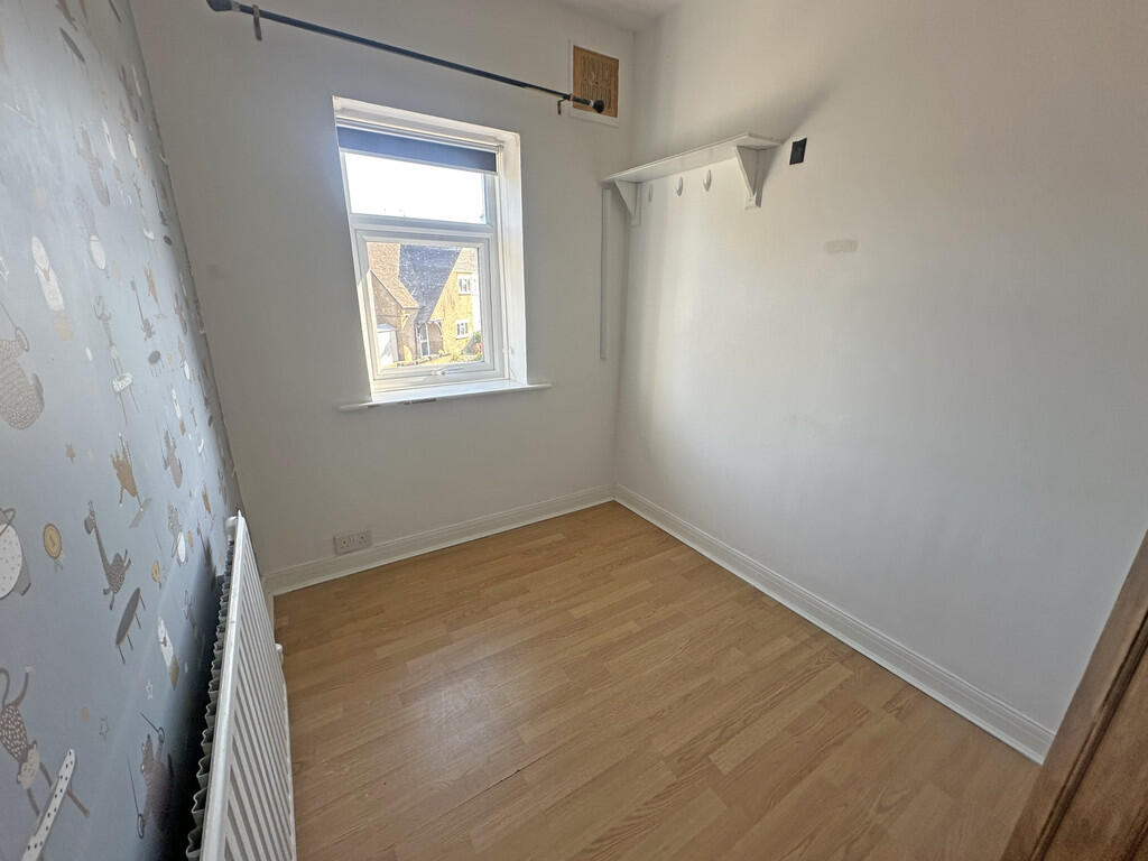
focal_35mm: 14
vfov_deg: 85.7
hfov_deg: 102.1
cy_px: 430
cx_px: 574
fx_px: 464
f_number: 2.2
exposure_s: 1/99
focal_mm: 2.22
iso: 64
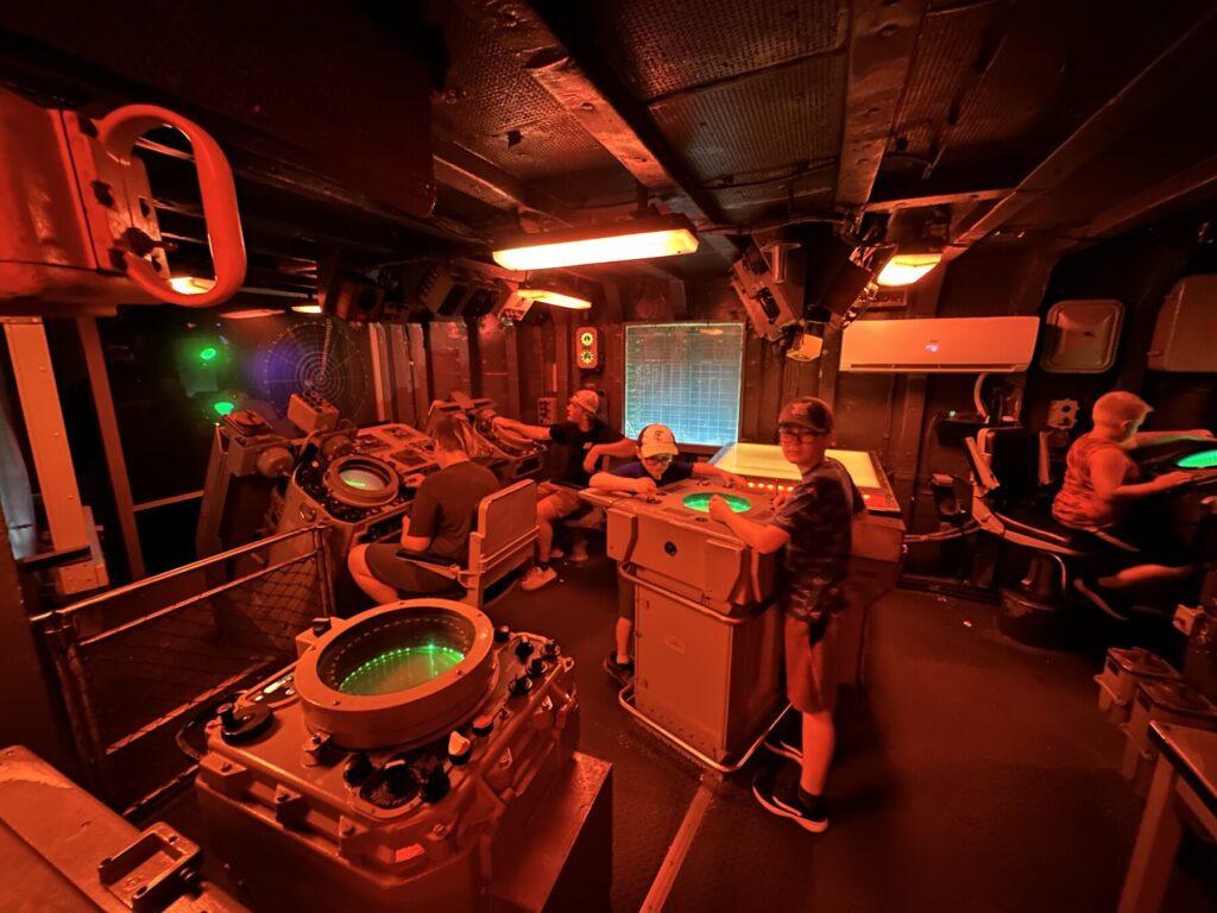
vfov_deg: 85.7
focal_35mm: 14
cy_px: 456
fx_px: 492
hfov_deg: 102.1
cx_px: 608
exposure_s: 1/7
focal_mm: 2.22
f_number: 2.2
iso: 2000
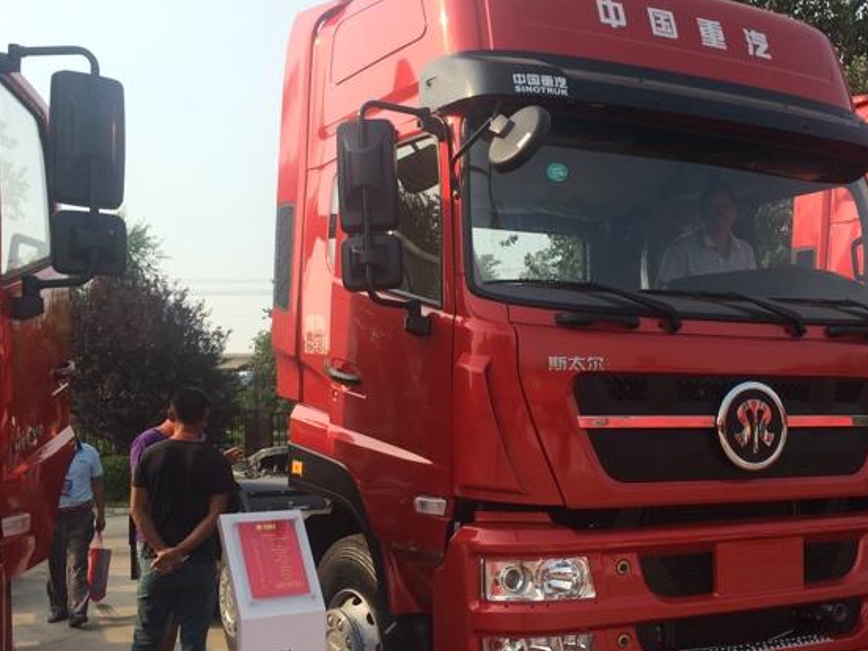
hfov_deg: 44.6
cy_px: 384
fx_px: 1053
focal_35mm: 42
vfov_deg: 34.3
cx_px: 511
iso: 32
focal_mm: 4.15
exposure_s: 1/1026
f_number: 2.2
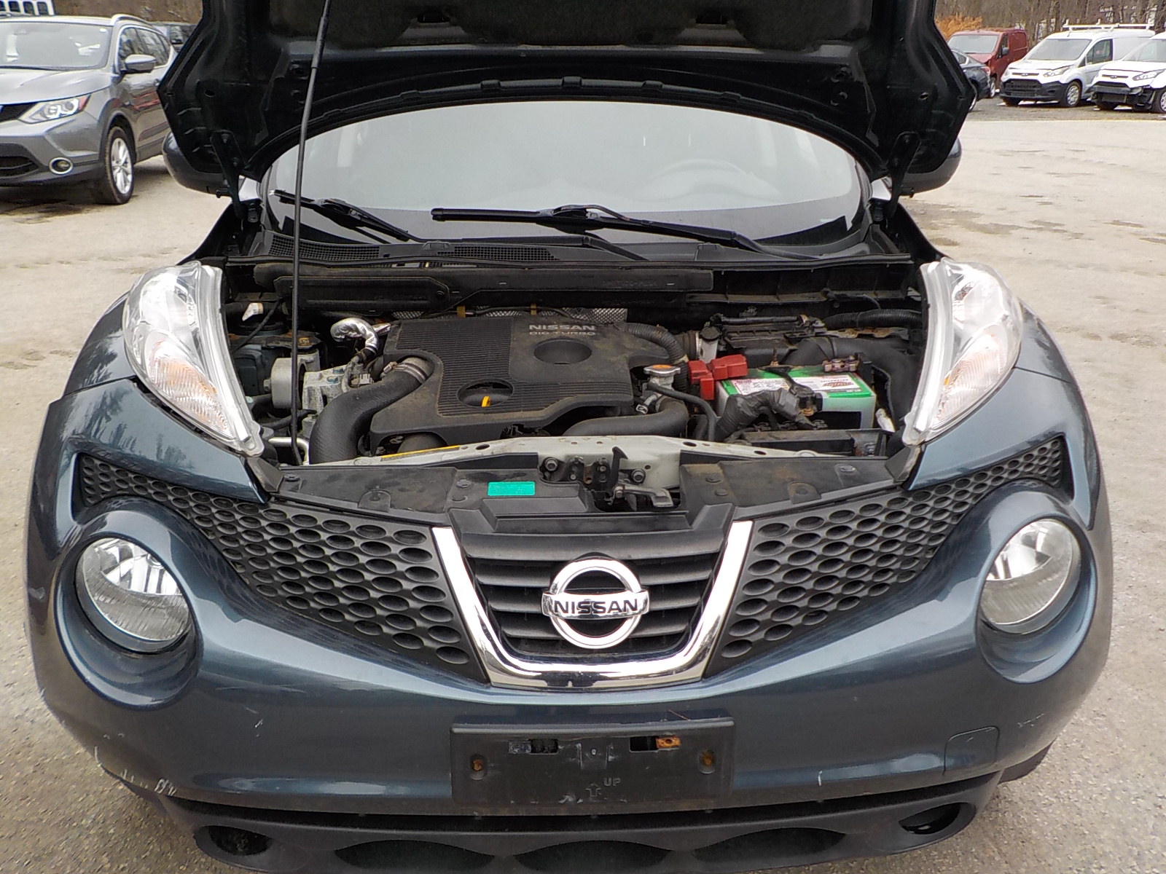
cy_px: 437
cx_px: 583
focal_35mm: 30
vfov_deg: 46.8
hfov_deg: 60.0
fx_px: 1011
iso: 125
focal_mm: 4.1
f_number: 3.3
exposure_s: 1/200
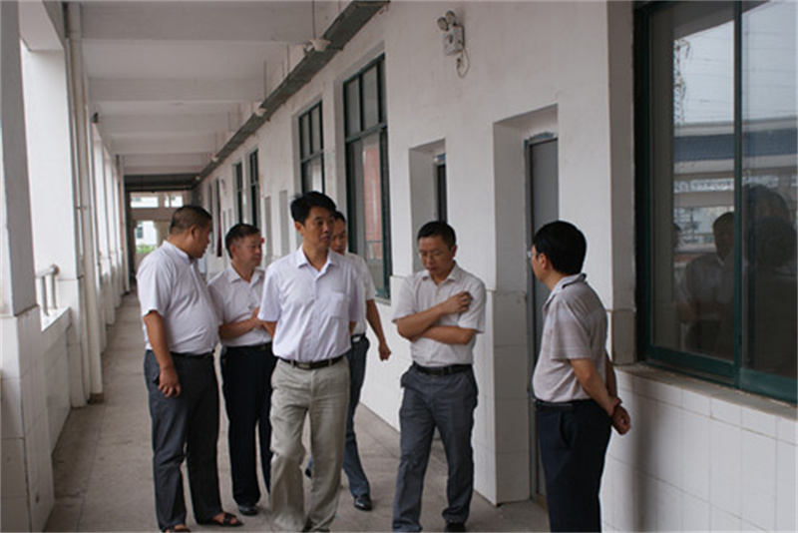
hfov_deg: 43.6
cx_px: 399
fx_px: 998
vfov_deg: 29.9
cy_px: 266
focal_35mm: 45
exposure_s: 1/50
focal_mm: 30
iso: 100
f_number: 5
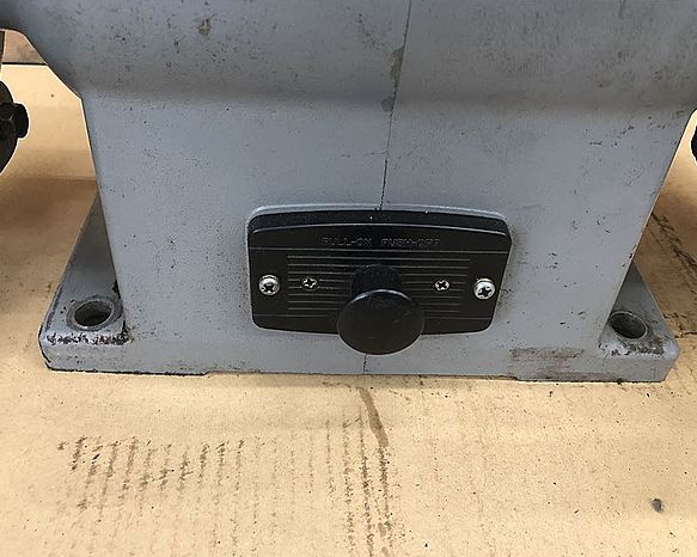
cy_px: 282
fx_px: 619
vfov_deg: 48.5
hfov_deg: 58.7
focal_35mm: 30
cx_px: 325
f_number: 1.8
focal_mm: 3.99
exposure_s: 1/15
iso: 64
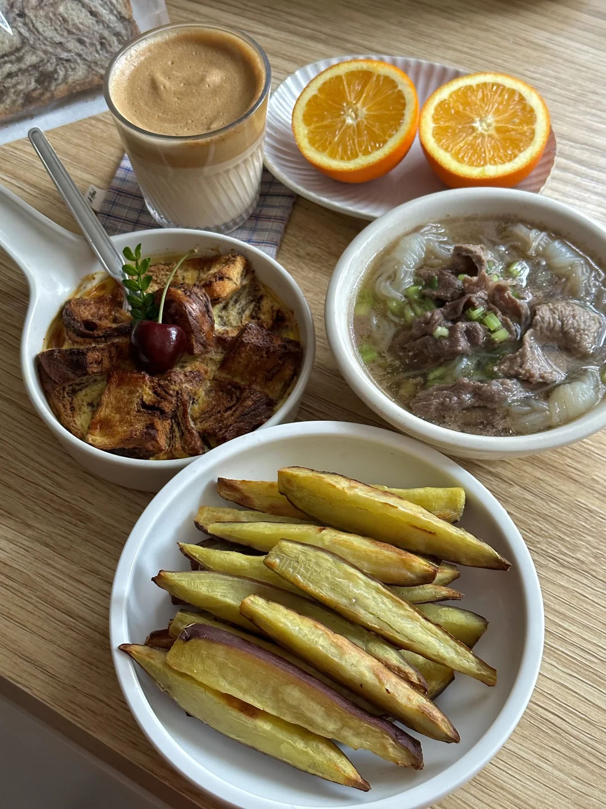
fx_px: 1120
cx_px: 303
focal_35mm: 48
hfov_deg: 30.3
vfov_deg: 39.7
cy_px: 404
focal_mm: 6.86
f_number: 1.78
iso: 200
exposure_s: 1/60
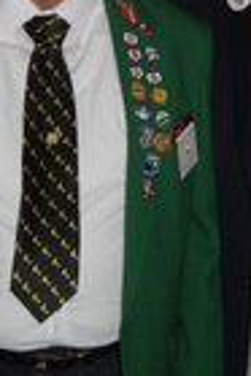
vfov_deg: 14.0
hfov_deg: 9.4
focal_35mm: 145
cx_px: 254
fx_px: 1513
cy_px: 16
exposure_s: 1/60
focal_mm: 28
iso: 125
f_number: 3.5
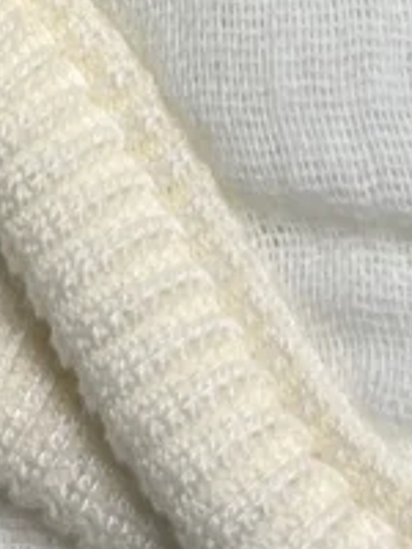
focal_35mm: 187
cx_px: -41
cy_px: -607
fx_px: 2968
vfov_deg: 9.7
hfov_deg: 7.9
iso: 64
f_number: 1.6
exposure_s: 1/100
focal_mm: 5.1
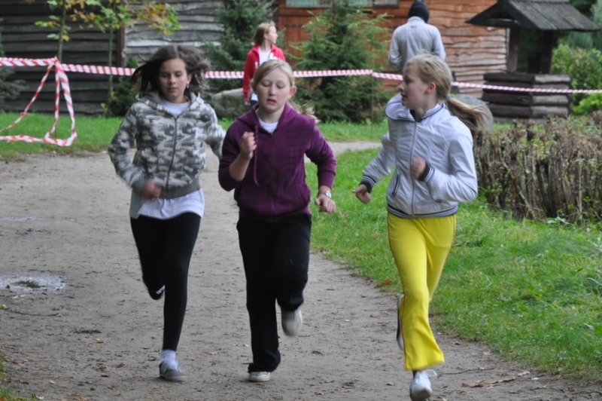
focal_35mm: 128
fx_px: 2130
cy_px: 200
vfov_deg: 10.7
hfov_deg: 16.1
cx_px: 301
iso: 1000
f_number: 5.6
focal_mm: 85
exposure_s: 1/100
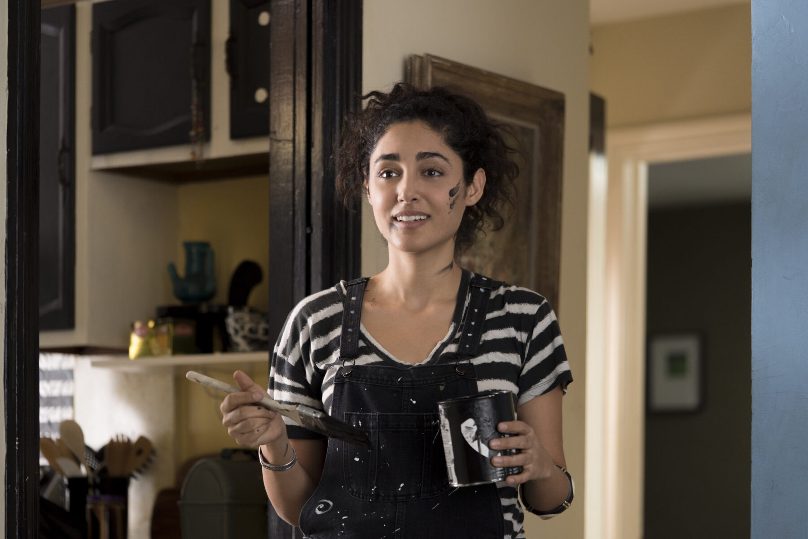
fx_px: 2021
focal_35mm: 90
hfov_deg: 22.6
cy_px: 270
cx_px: 404
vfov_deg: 15.2
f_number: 2.8
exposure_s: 1/60
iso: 1600
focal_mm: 90
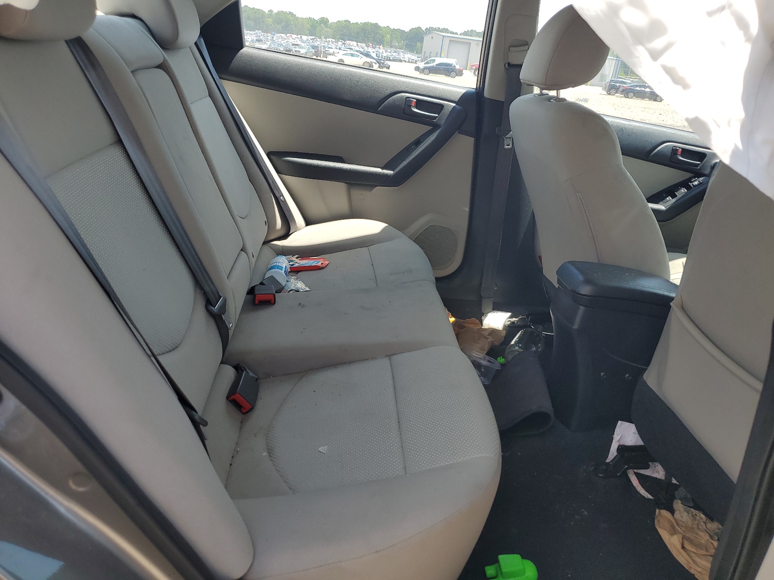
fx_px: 581
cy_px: 290
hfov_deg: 67.3
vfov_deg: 53.1
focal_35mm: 26
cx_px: 387
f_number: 1.5
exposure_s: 1/833
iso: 50
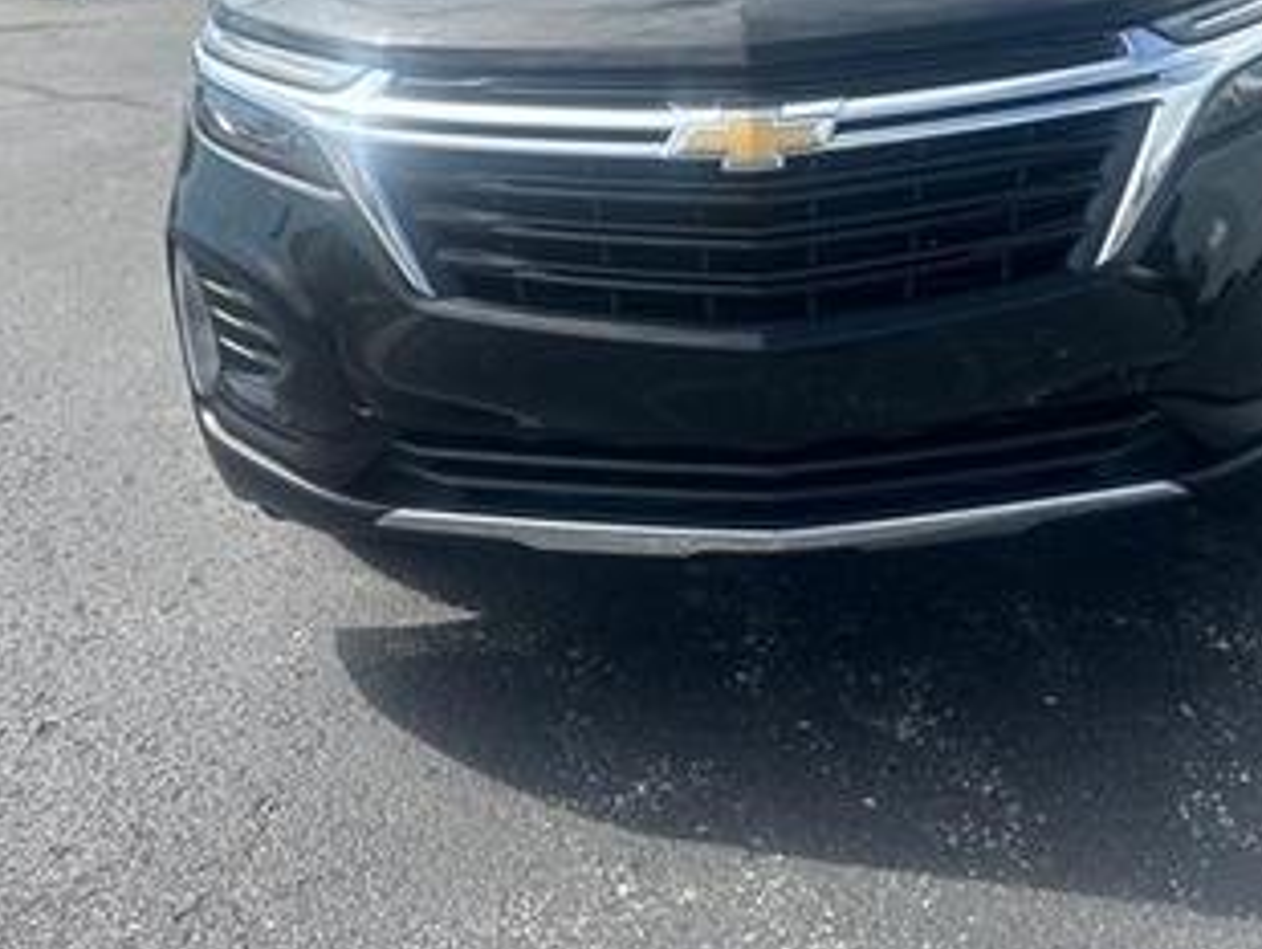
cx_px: 725
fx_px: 1423
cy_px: 220
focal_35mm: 39
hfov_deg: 47.7
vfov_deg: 35.9
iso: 80
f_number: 1.78
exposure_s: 1/3597
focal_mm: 6.86
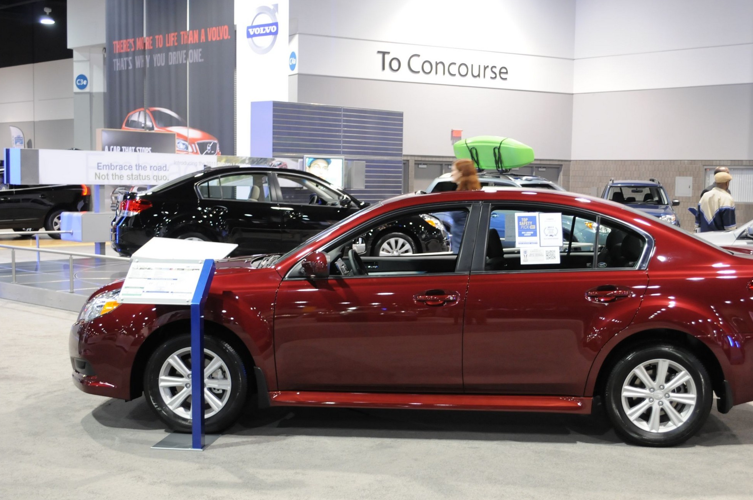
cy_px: 281
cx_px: 441
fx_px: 961
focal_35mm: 46
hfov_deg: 42.6
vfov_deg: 29.1
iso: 800
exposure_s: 1/15
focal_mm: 24
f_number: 4
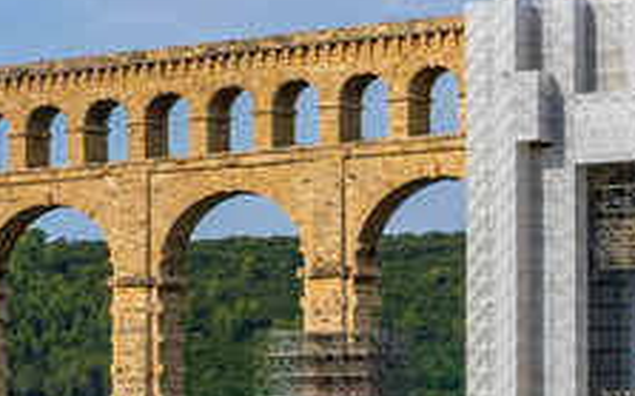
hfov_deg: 11.8
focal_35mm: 161
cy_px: 424
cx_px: -575
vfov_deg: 8.1
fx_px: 2784
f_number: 2.8
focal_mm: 8.4
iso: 100
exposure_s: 1/3200
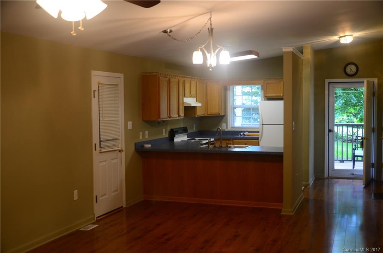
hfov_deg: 43.7
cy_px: 126
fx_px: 477
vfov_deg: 29.7
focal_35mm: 45
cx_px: 192
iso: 100
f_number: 4.2
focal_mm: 30
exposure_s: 1/4
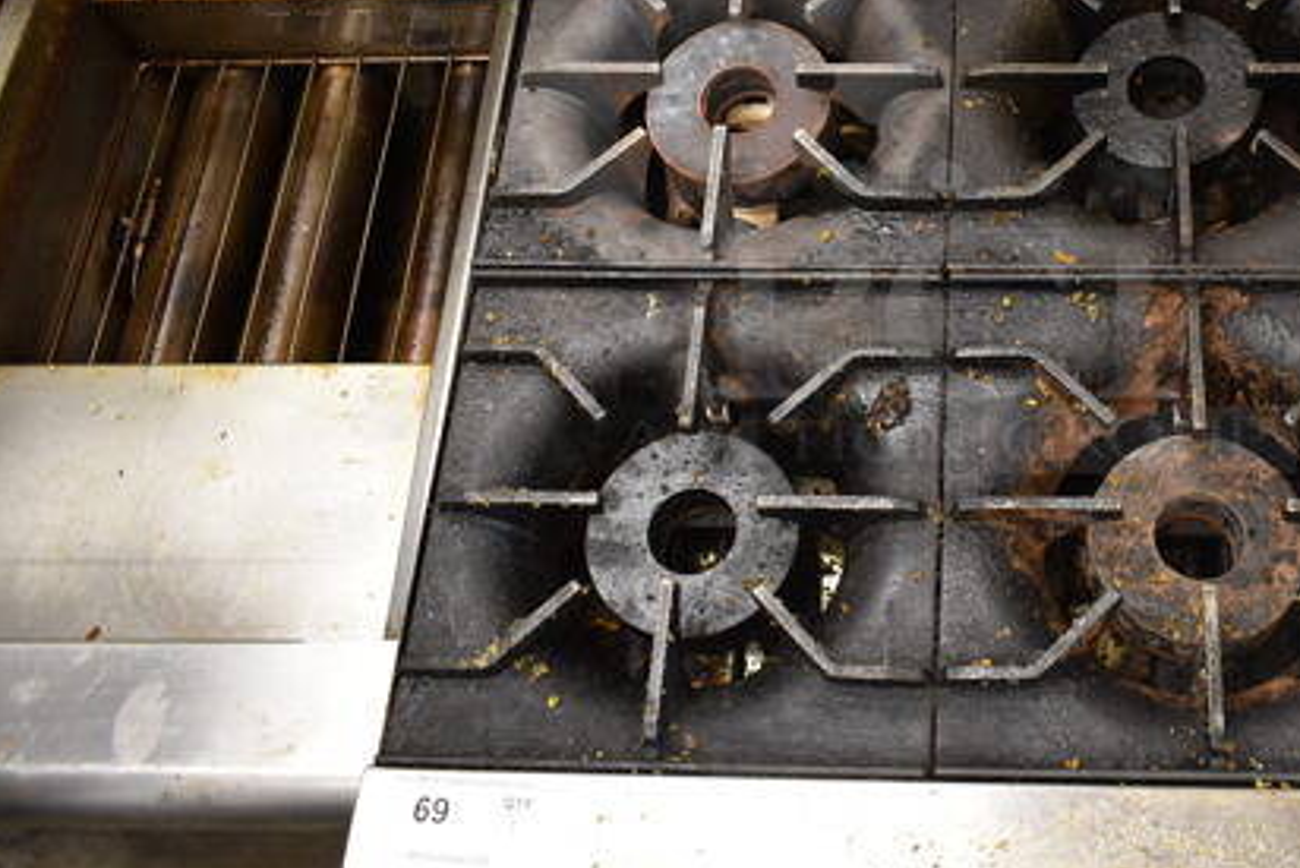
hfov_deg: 47.0
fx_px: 1445
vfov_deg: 33.2
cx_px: 947
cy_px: 306
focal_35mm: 40
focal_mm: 18
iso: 720
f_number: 3.5
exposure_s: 1/30
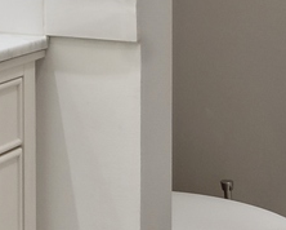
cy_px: -120
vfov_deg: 12.0
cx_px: -88
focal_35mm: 123
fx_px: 1042
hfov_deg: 14.9
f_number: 8
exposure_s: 1/25
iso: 200
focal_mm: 12
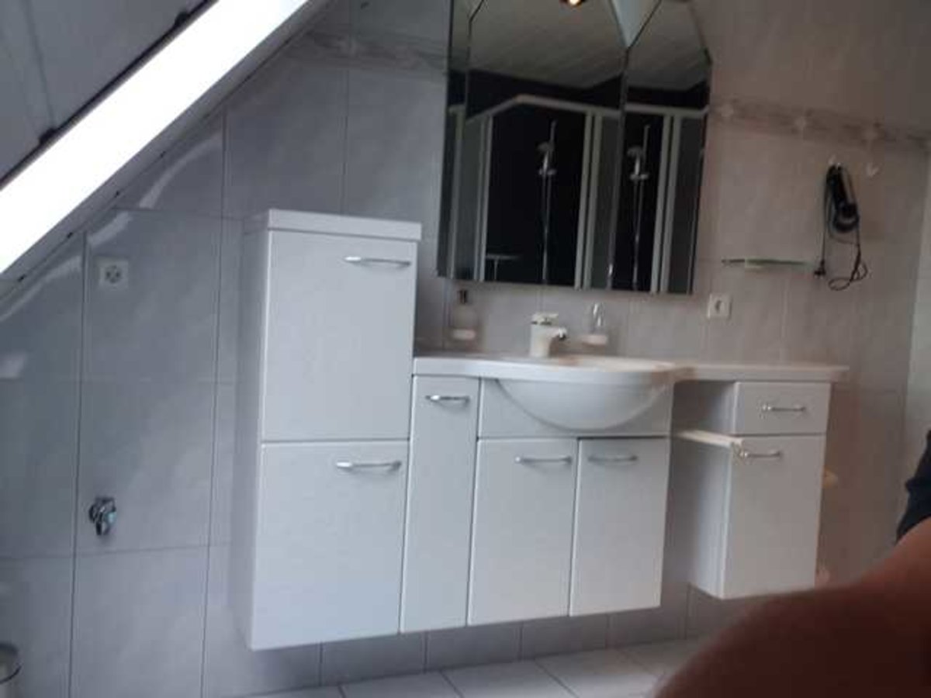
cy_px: 349
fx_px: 834
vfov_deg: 45.4
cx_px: 466
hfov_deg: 58.4
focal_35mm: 31
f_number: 1.7
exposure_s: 1/100
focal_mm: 2.92
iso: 100
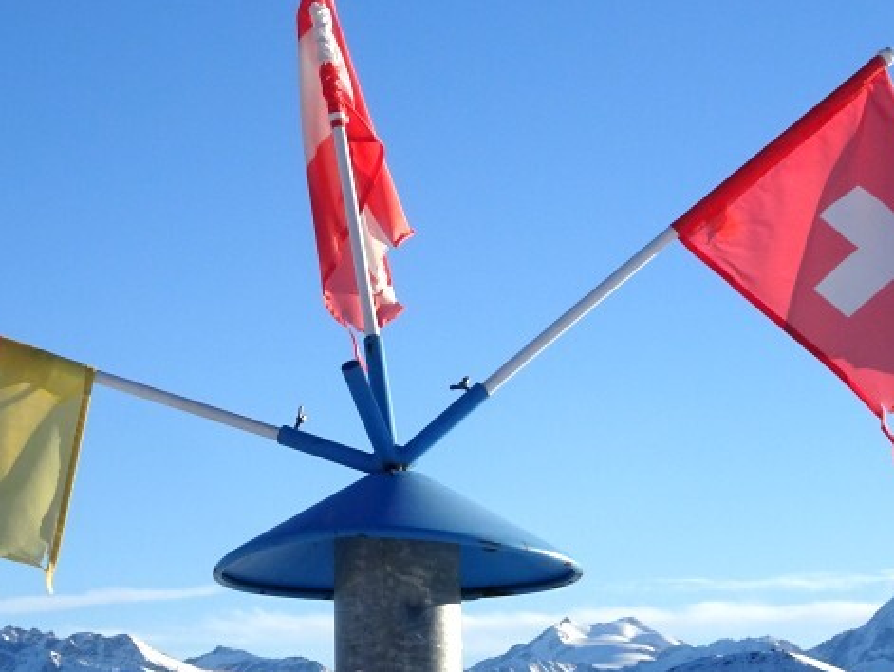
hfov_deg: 15.6
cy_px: 300
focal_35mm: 126
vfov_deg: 11.8
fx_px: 3257
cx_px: 425
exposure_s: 1/640
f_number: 4.5
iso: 80
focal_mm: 9.87
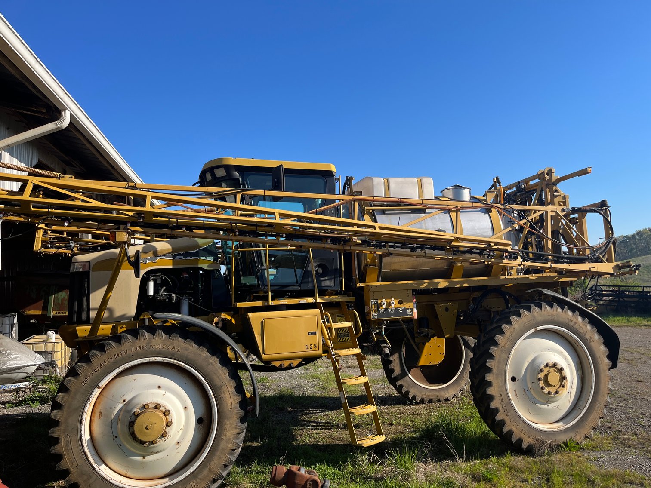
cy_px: 244
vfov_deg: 53.1
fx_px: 489
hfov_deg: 67.3
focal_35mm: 26
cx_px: 326
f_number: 1.6
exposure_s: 1/2309
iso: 50
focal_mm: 5.1
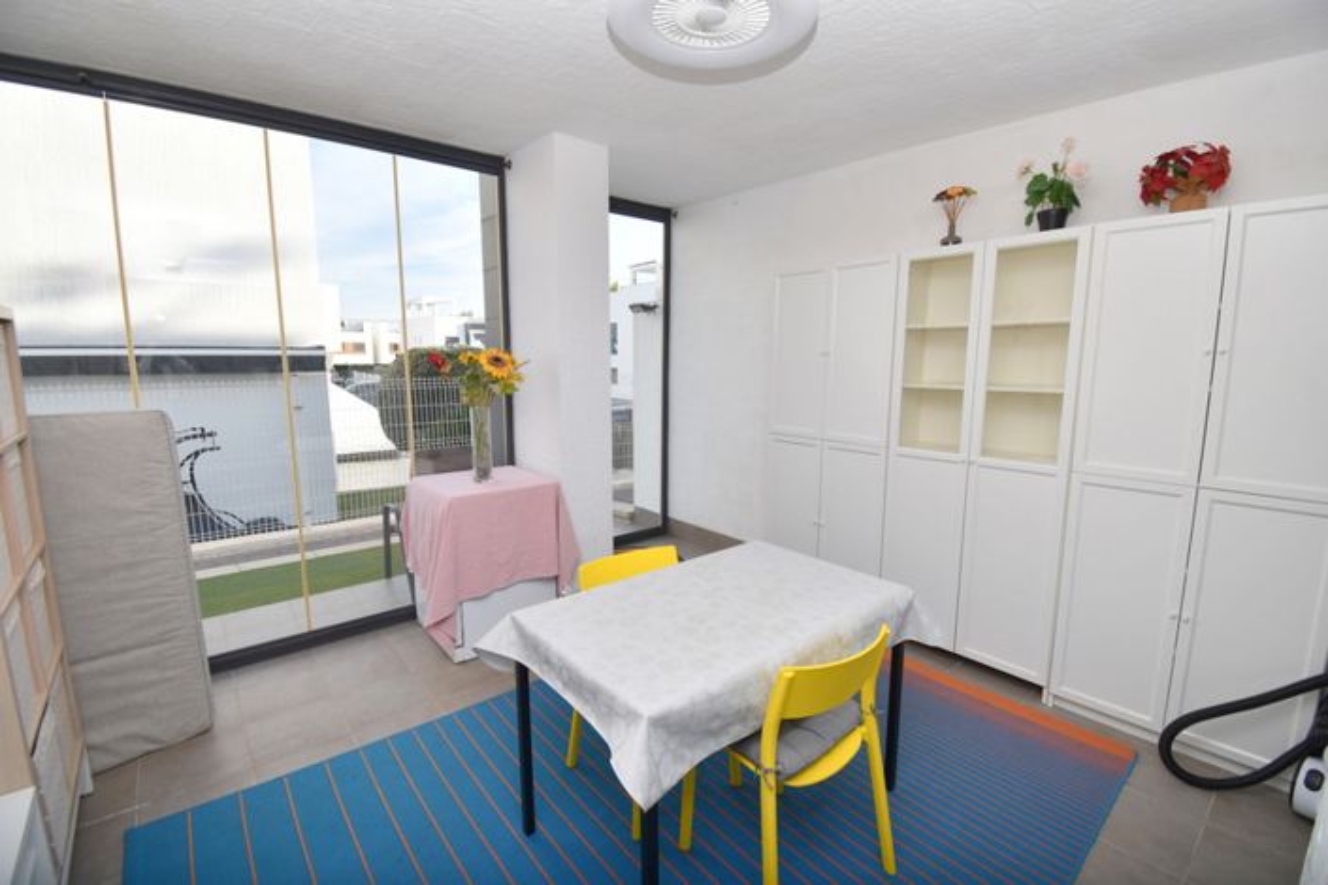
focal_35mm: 15
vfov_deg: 77.3
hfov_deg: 100.4
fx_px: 553
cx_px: 664
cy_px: 442
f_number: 6.3
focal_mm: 10
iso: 200
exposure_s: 1/250
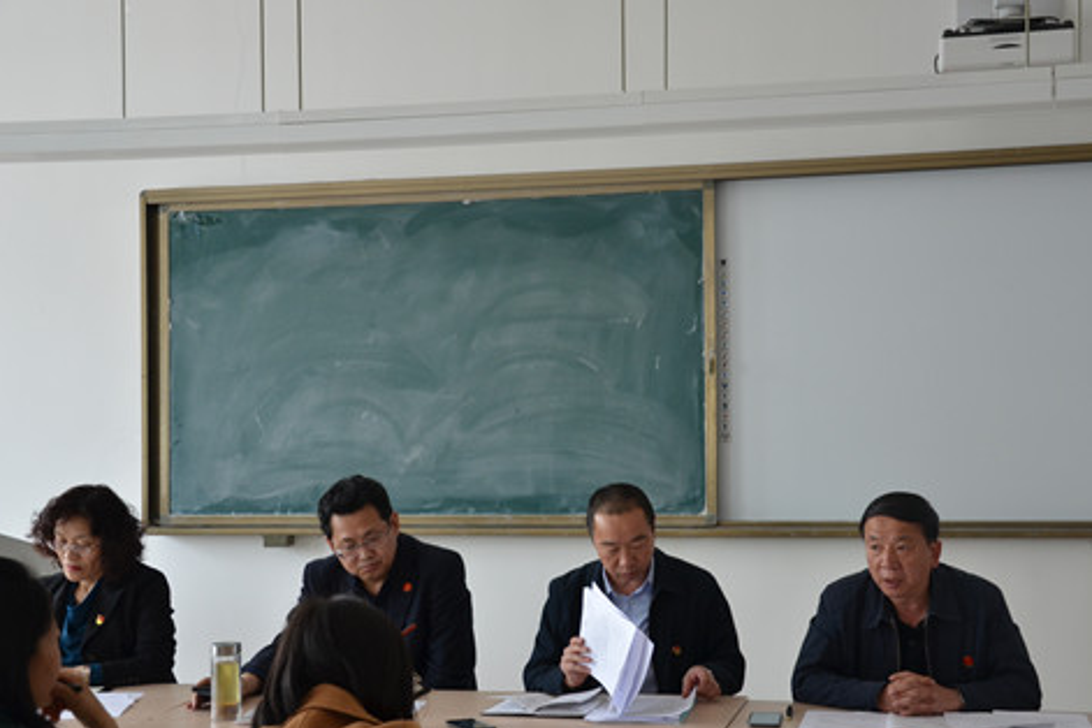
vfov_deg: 24.2
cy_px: 403
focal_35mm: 56
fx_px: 1699
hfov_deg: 35.6
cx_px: 594
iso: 400
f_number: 4.5
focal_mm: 32
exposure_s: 1/80
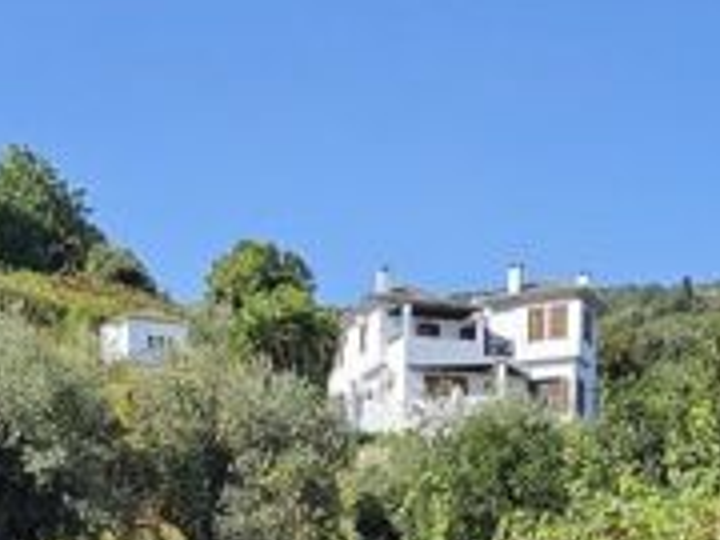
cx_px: 294
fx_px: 1061
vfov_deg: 24.0
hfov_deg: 37.4
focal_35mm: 51
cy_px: 752
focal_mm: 2.2
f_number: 2.2
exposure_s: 1/2198
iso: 50
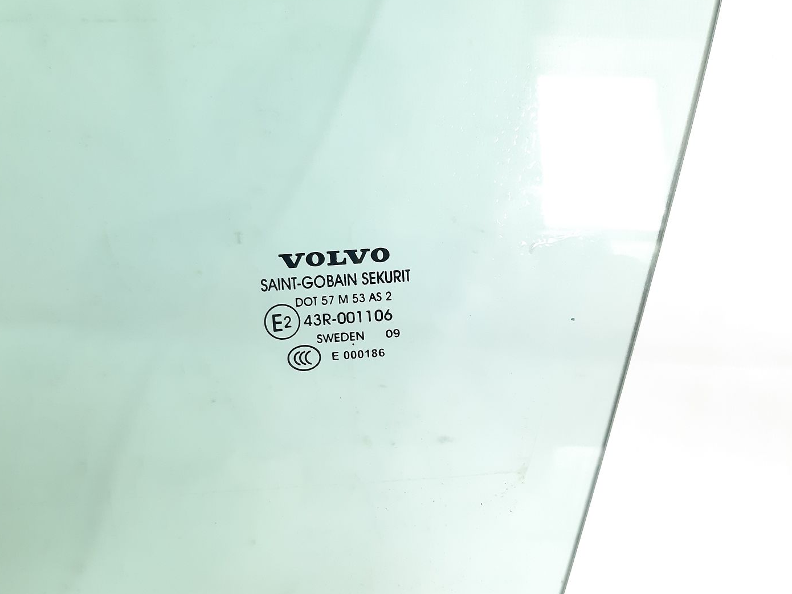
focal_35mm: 33
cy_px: 336
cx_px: 367
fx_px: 755
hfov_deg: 55.3
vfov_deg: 42.8
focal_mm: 3.93
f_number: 1.7
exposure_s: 1/50
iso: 200
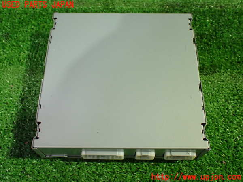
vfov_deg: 37.7
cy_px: 91
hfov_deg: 49.0
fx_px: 267
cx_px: 122
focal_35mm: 38
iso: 800
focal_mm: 6.83
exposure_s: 1/50
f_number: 2.7
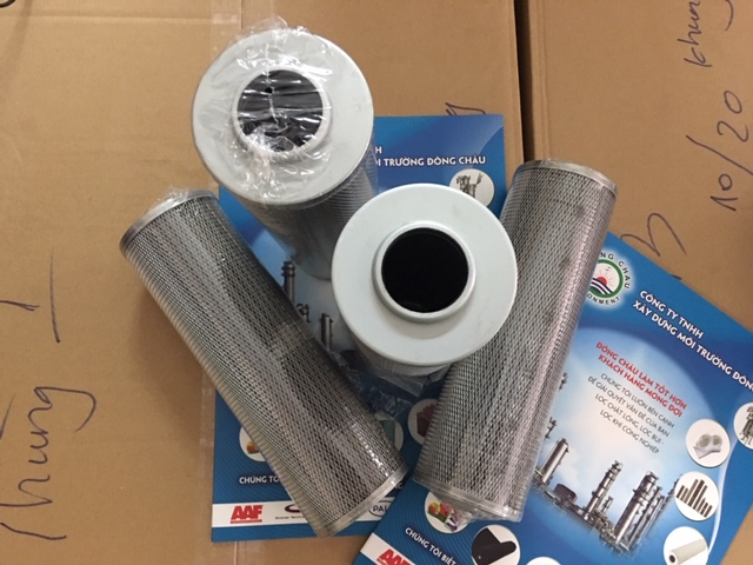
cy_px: 282
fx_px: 631
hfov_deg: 61.7
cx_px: 376
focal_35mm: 29
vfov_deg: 48.2
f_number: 2.2
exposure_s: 1/8
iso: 160
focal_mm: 4.15
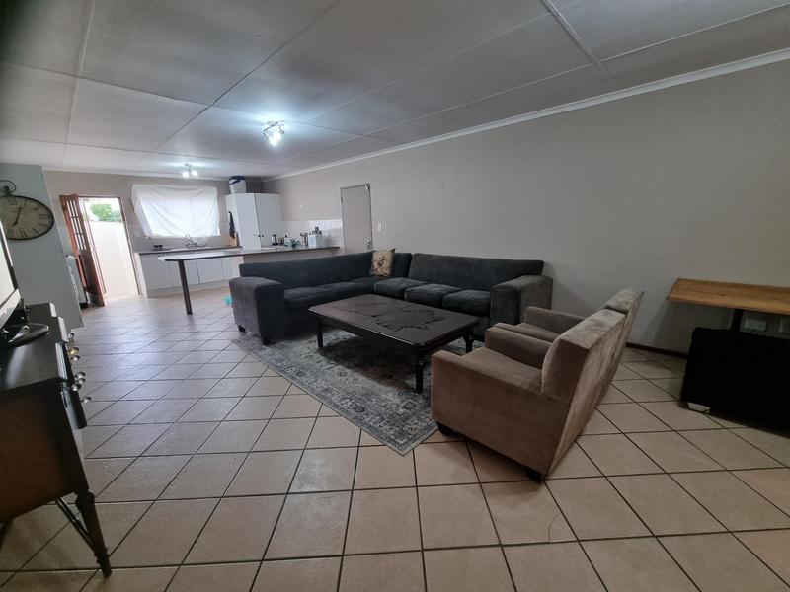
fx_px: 297
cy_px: 296
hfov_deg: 106.2
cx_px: 395
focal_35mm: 13
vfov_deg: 89.9
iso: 400
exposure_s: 1/33
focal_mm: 2.2
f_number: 2.2
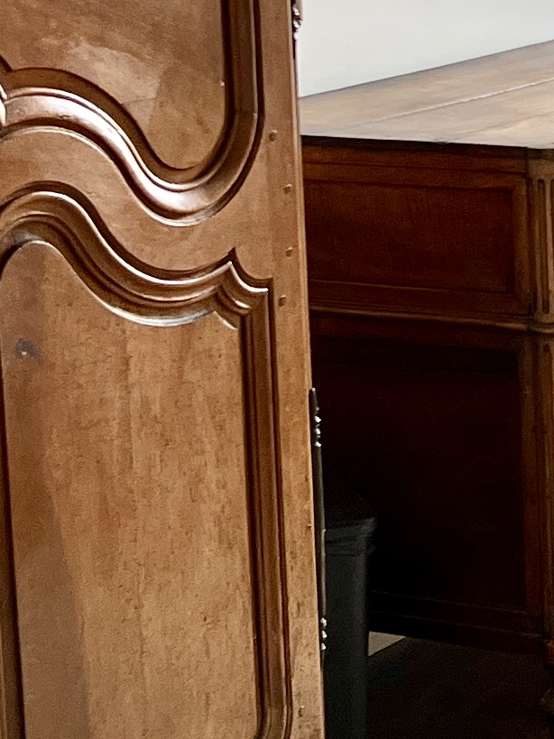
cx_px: 832
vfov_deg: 15.2
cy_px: 79
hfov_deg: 11.1
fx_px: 2732
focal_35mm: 128
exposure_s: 1/100
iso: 100
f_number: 1.5
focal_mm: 5.7
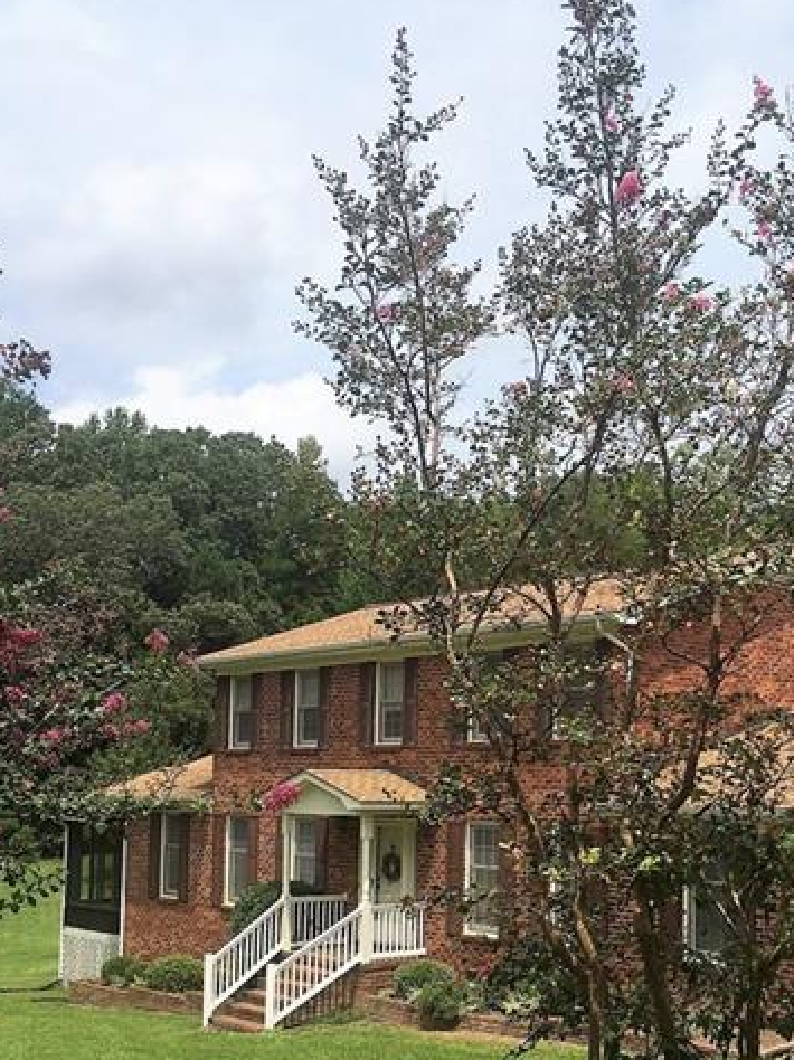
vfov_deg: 39.8
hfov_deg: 30.6
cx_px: 526
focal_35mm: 47
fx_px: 1439
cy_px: 738
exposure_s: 1/2331
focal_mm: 4.15
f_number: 2.2
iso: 25
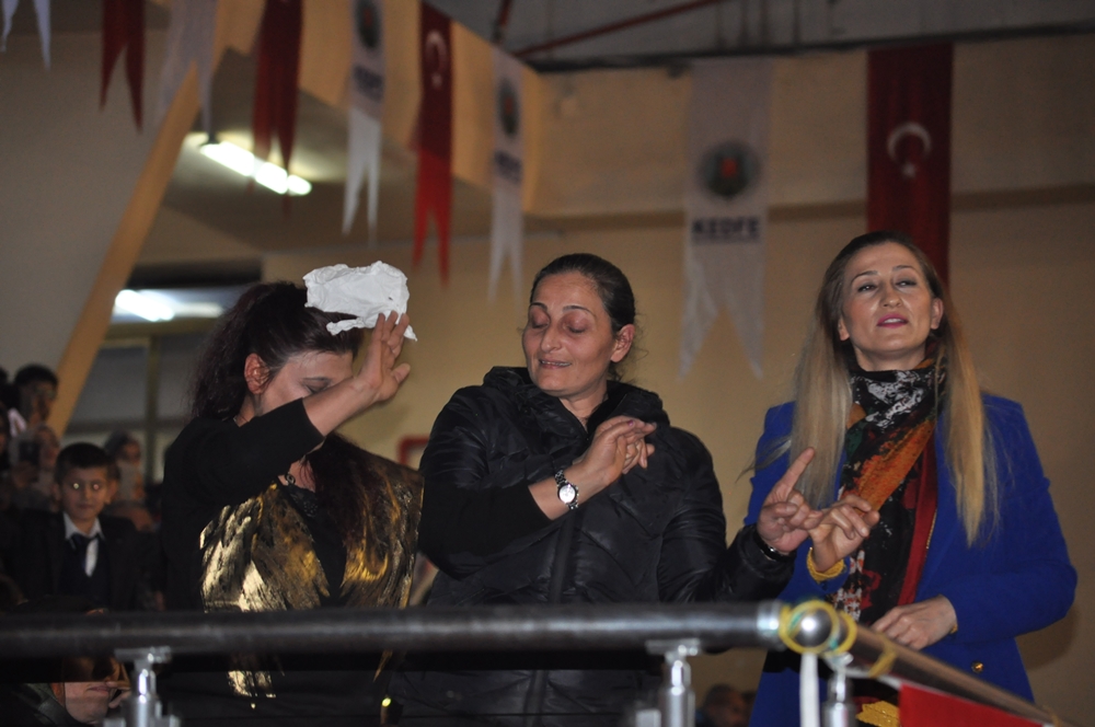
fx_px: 5468
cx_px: 548
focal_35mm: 180
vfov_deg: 7.6
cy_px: 364
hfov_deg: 11.4
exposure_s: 1/60
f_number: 4.8
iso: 800
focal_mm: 120
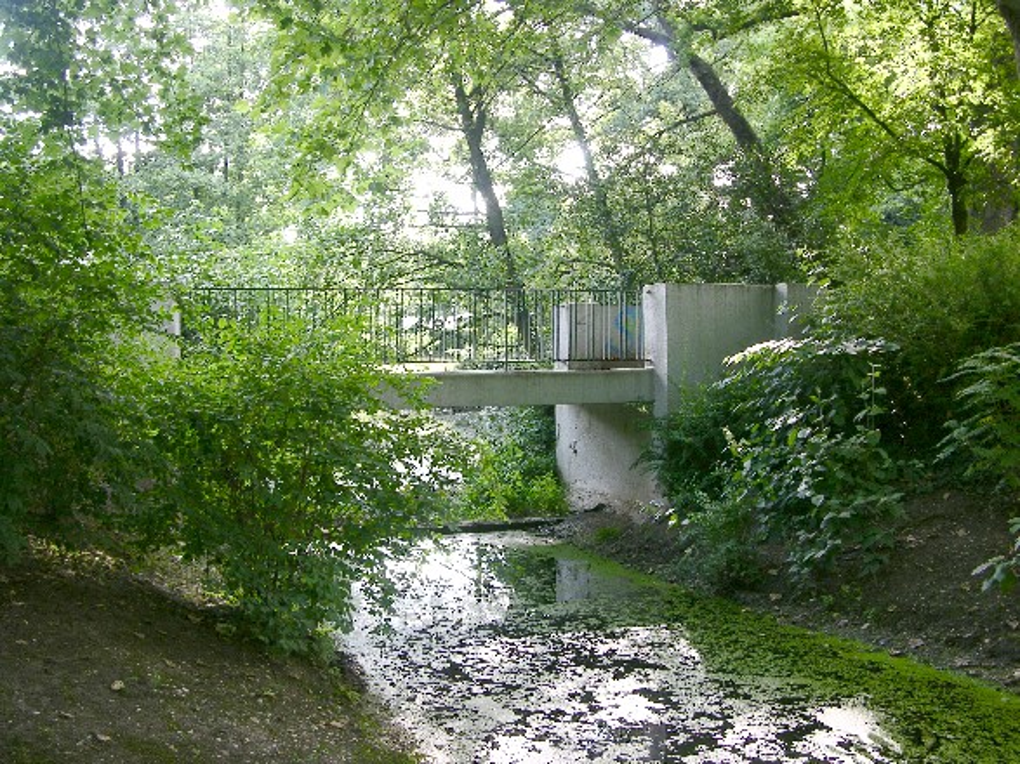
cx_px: 510
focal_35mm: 35
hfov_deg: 52.6
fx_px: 1031
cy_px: 382
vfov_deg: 40.7
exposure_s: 1/20.4
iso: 50
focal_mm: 8.9
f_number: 3.2
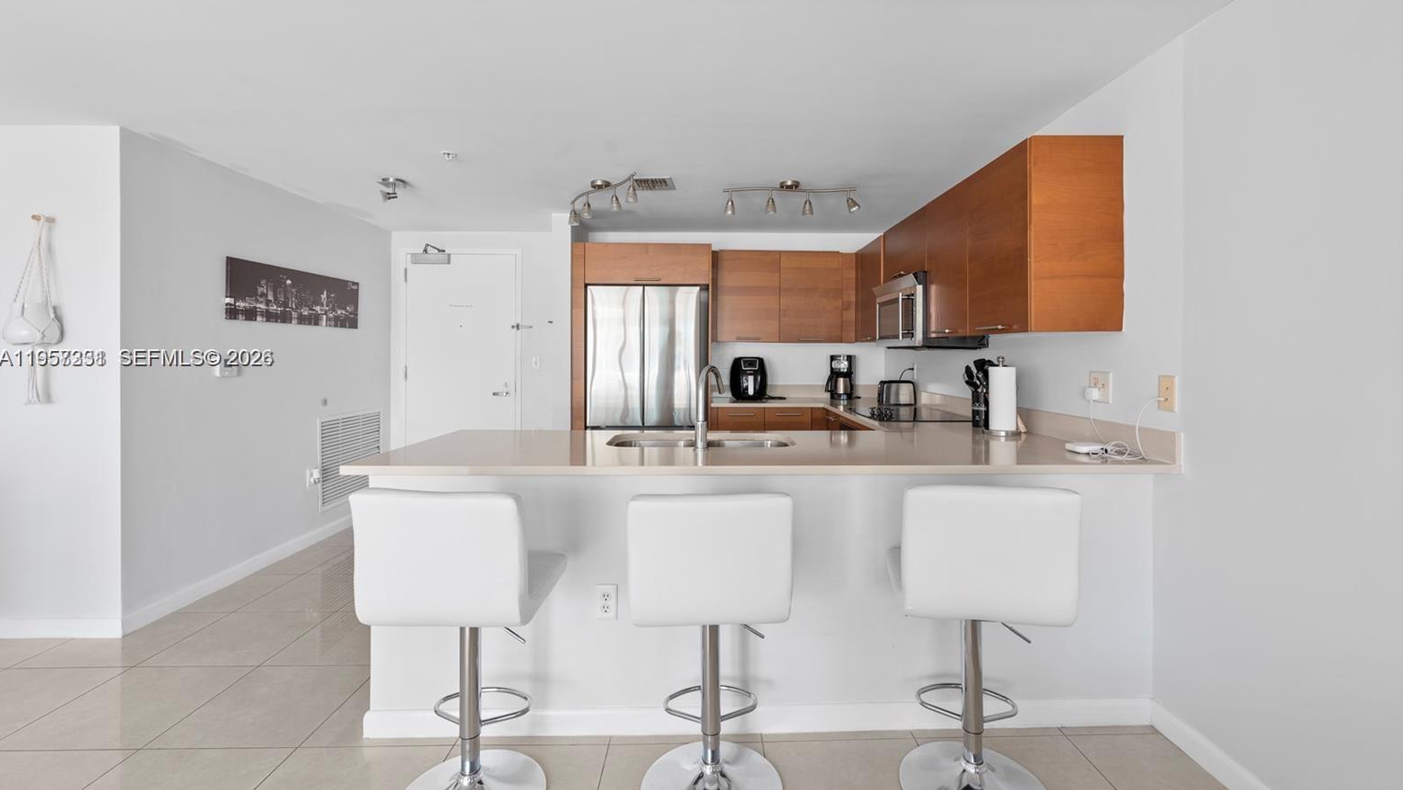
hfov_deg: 103.0
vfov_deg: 70.4
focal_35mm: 15
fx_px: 558
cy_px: 359
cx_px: 711
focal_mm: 14
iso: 200
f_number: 9
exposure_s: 1/2
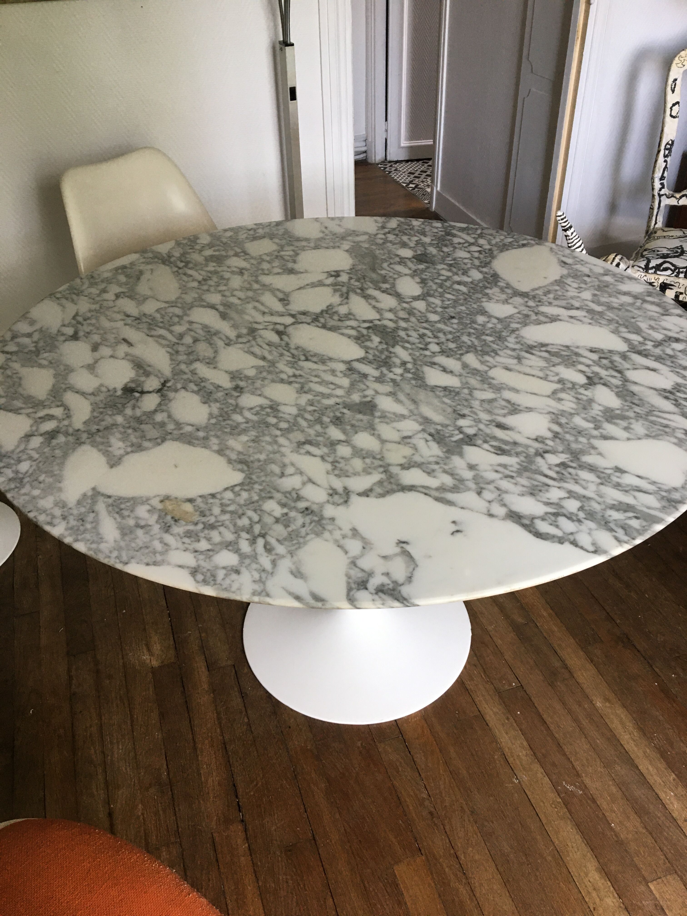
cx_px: 344
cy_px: 458
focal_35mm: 29
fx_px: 767
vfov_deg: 61.7
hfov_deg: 48.2
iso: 64
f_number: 2.2
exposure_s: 1/33
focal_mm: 4.15
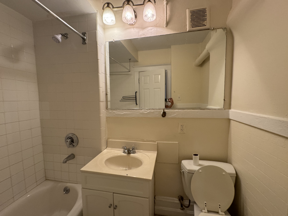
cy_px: 108
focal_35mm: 14
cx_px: 144
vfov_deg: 85.7
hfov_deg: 102.1
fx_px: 116
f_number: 2.2
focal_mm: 2.22
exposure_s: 1/60
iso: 200
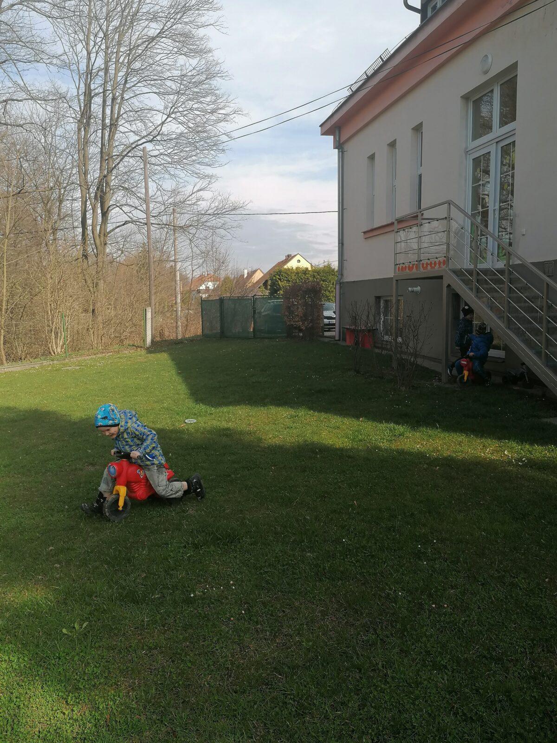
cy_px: 372
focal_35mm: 29
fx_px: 622
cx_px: 278
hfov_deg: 48.2
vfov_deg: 61.7
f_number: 1.8
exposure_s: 1/902
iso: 50
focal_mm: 4.75
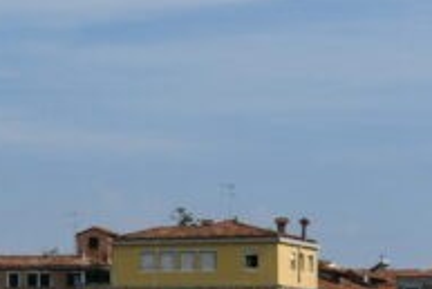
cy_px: 193
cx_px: -526
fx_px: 2822
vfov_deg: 5.9
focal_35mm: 235
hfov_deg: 8.2
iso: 100
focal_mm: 28
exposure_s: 1/400
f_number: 10
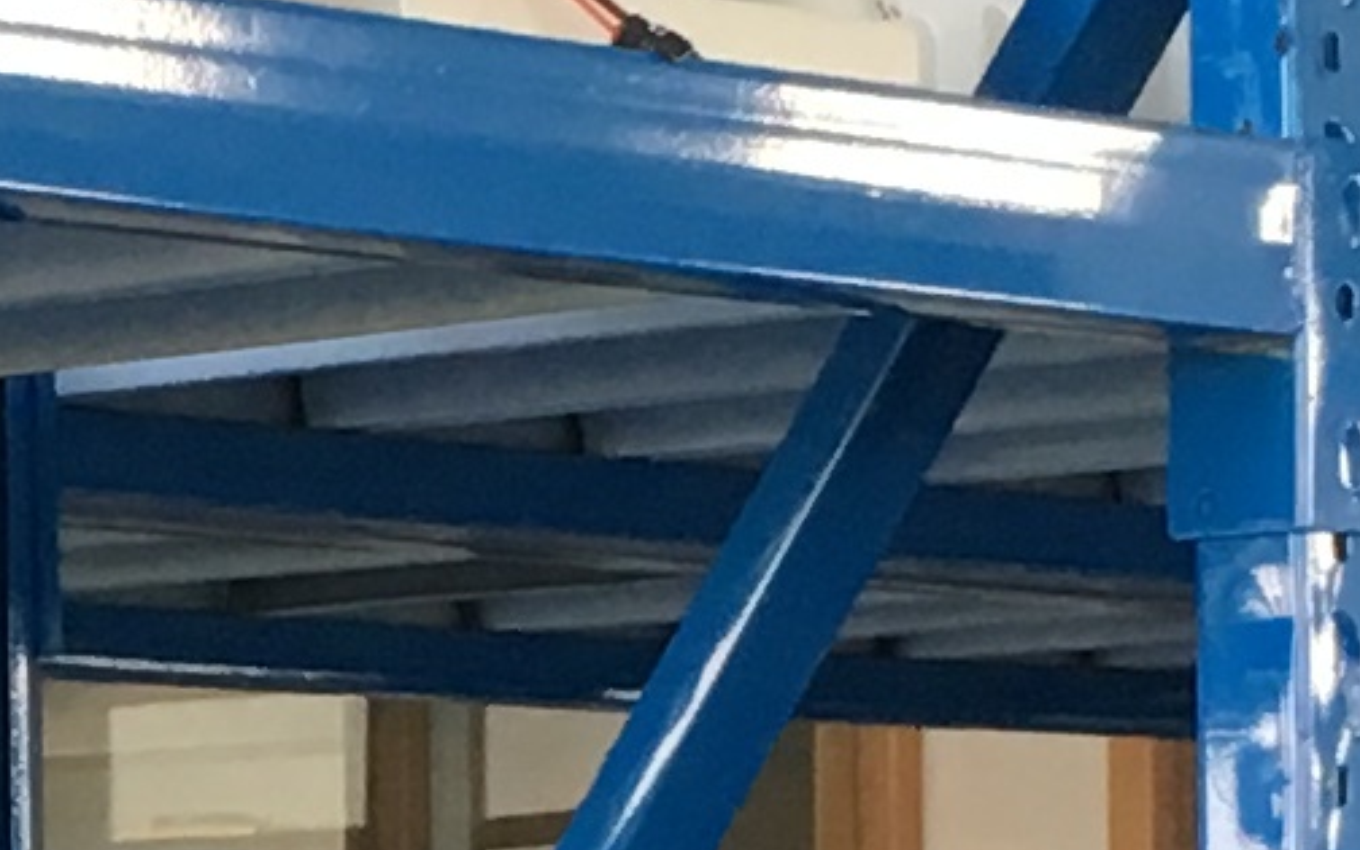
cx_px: -766
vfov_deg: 5.2
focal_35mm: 246
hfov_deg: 8.3
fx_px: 9118
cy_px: 1606
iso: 40
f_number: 2.2
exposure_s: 1/33
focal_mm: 4.15
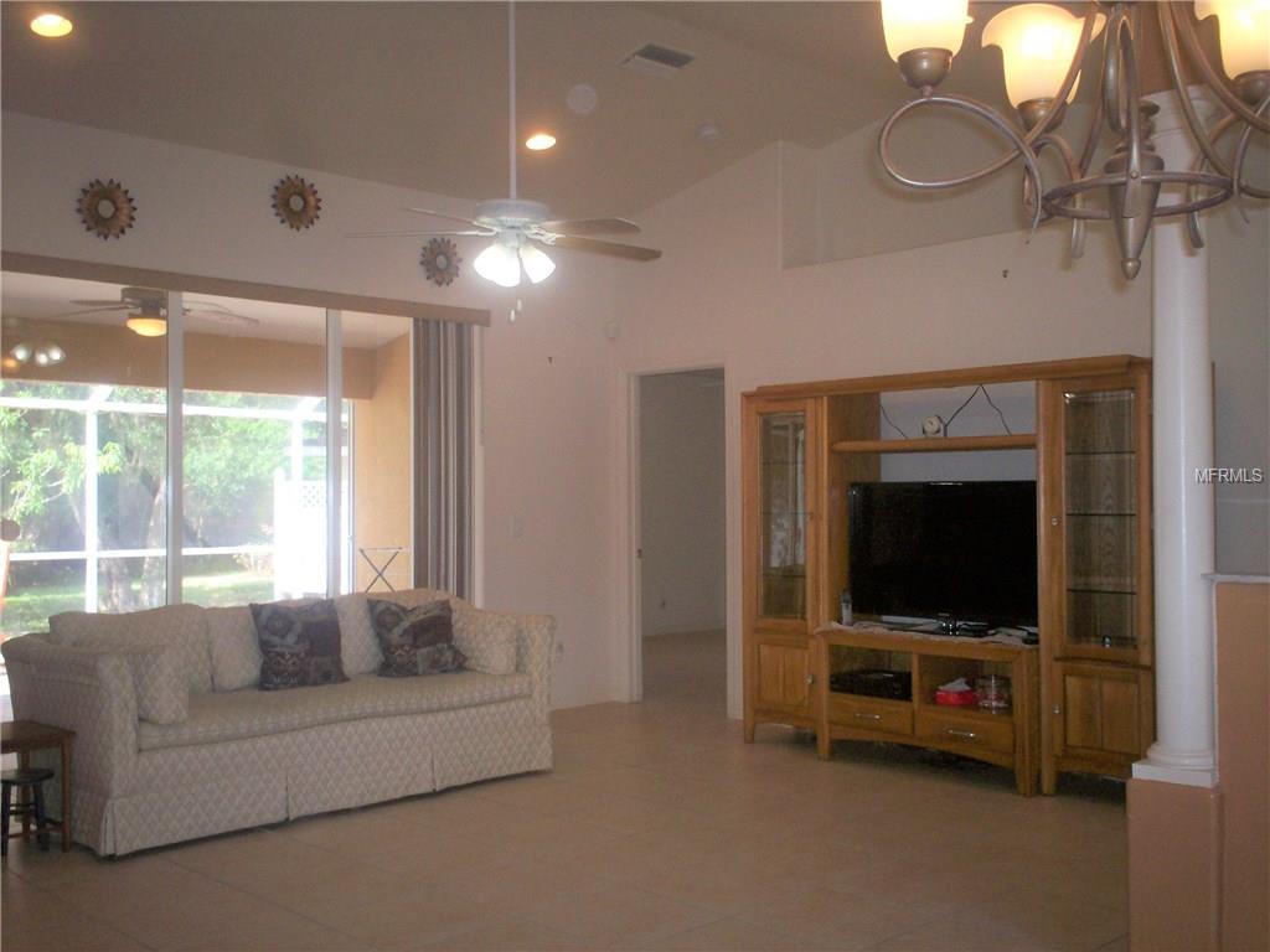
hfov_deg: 51.4
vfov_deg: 39.7
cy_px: 476
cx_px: 635
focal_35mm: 36
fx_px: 1321
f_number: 4.5
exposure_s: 1/60
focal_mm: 6
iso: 140
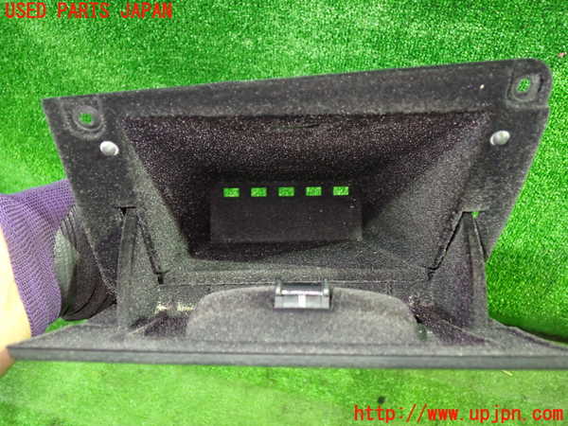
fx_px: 492
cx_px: 284
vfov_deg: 46.8
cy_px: 213
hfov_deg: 60.0
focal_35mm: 30
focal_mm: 5.4
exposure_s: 1/15
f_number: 2.3
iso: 800
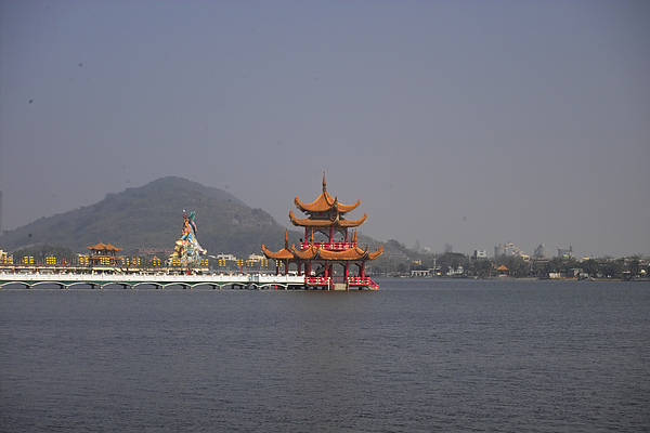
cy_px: 216
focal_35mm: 85
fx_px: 1535
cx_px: 325
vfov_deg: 16.1
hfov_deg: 23.9
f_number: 5.6
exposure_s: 1/1000
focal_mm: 50
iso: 100
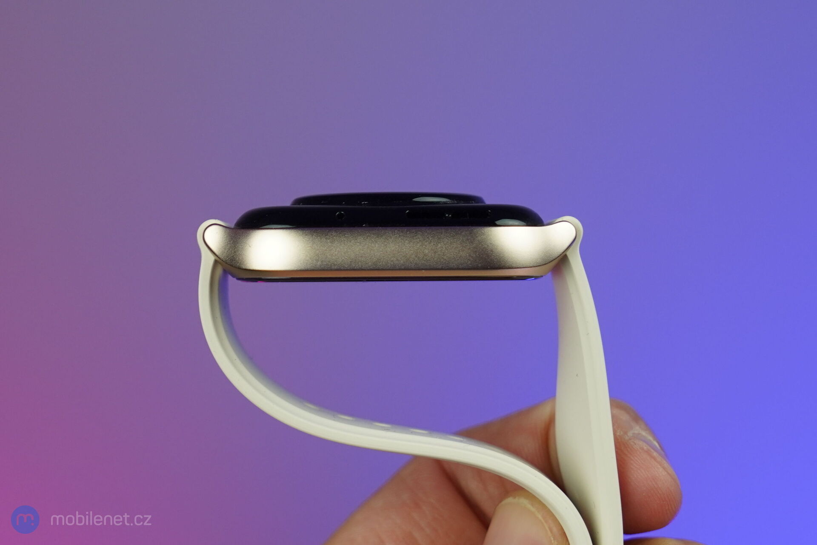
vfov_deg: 28.6
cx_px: 408
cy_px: 272
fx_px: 1067
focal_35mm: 47
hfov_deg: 41.9
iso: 500
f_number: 7.1
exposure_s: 1/160
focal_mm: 47
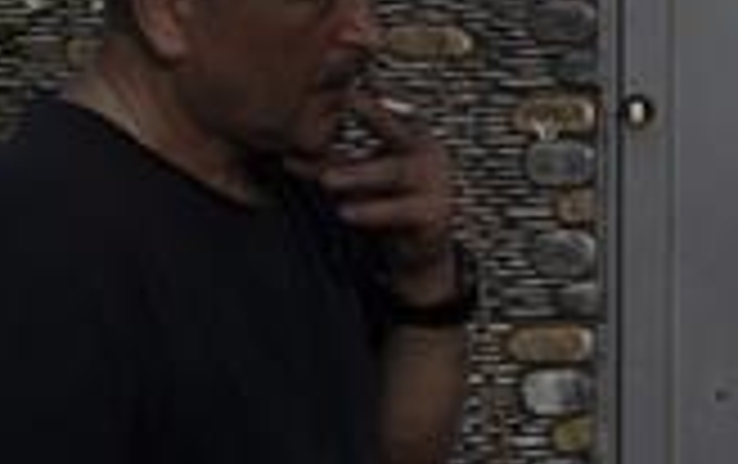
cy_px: -70
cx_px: 1062
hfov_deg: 14.0
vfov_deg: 9.2
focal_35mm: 141
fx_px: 2840
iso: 100
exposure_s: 1/400
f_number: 9
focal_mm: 35
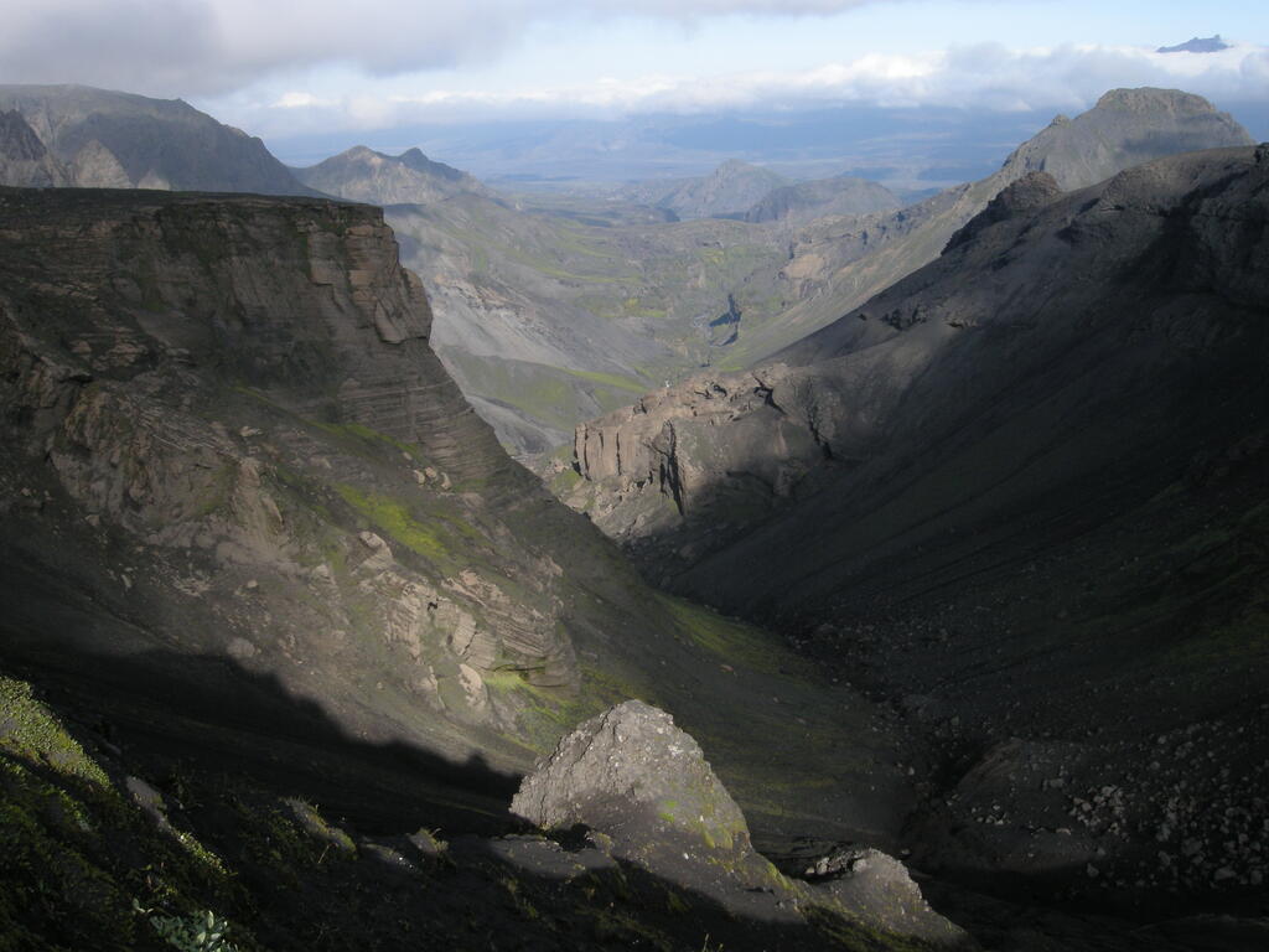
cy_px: 476
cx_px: 634
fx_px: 1283
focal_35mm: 35
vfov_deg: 40.7
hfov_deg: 52.6
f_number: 6.1
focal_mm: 7.5
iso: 100
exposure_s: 1/280
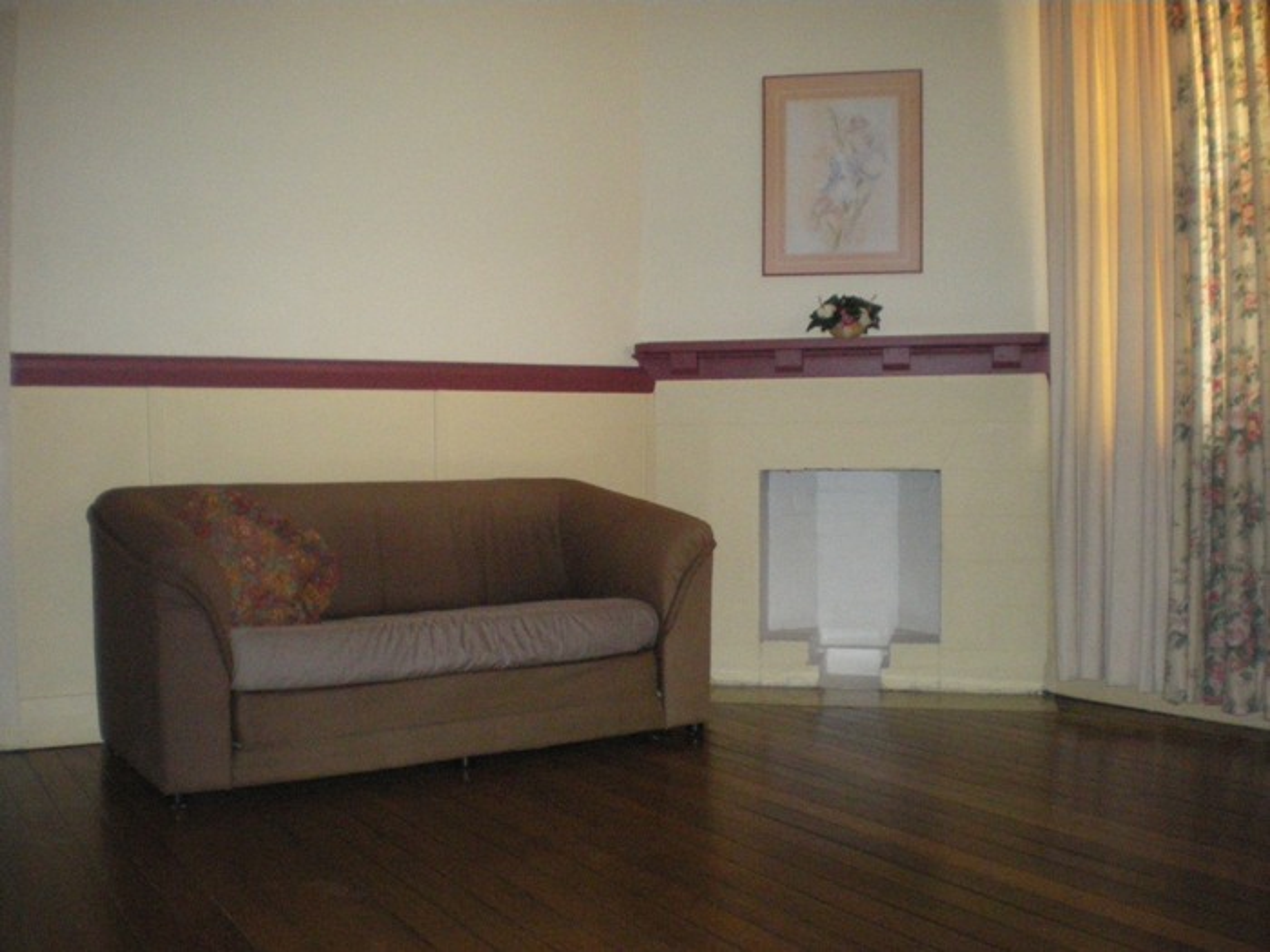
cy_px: 476
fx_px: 1321
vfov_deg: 39.7
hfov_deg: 51.4
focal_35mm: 36
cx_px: 635
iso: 800
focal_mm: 6.3
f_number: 3.1
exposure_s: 1/50
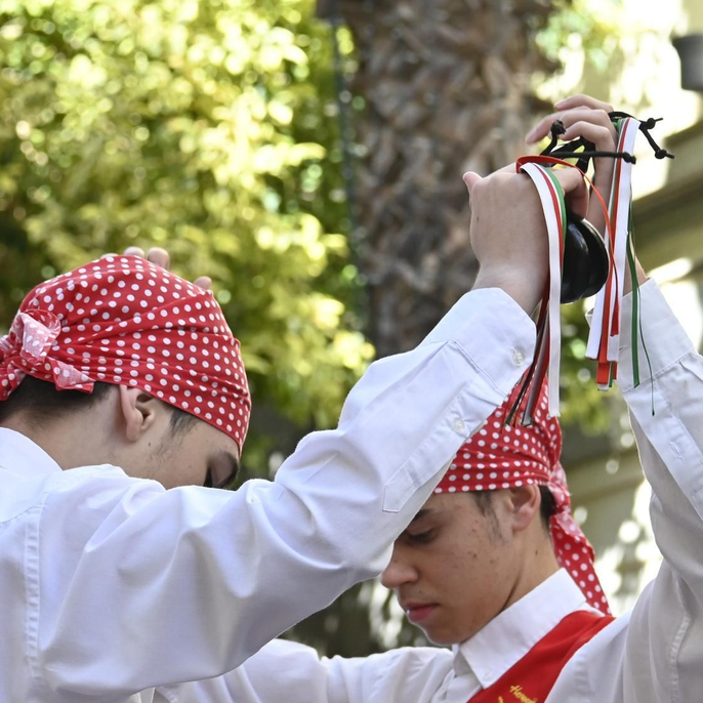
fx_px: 4641
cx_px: 364
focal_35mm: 202
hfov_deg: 8.7
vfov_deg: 8.7
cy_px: 485
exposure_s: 1/400
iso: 400
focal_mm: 68
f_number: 5.6
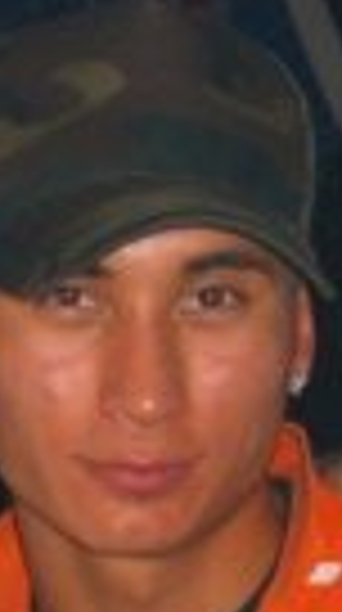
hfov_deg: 6.6
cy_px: 644
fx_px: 2965
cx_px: 4
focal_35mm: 183
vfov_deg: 11.6
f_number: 2.8
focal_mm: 7.9
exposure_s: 1/60
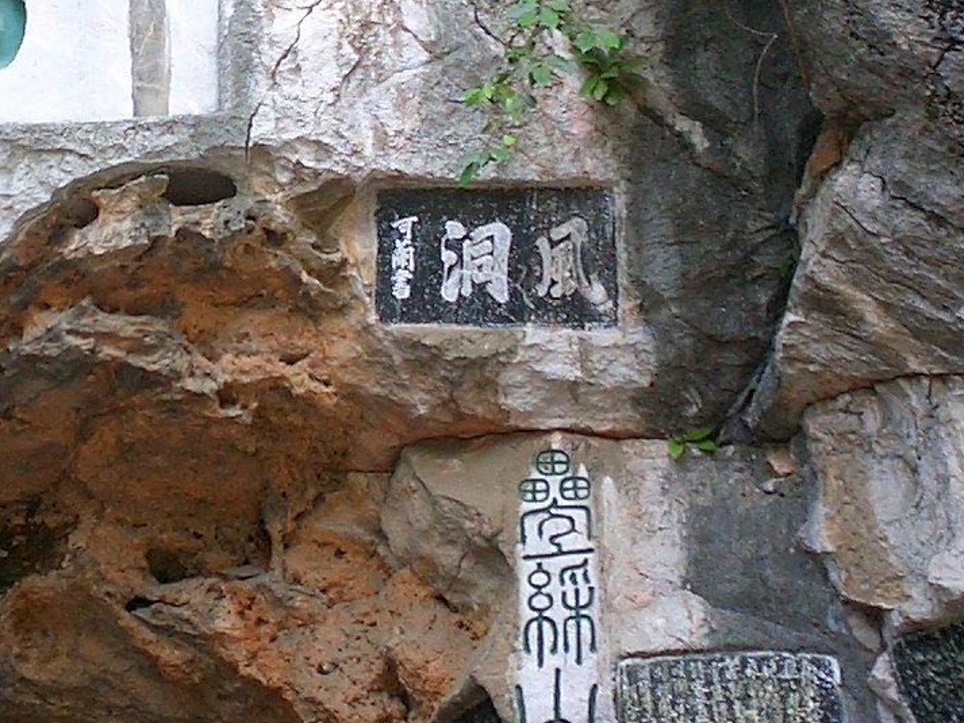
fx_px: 2312
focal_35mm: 83
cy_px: 47
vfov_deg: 17.5
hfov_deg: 23.1
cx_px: 154
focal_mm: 5.6
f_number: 3.5
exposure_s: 1/125
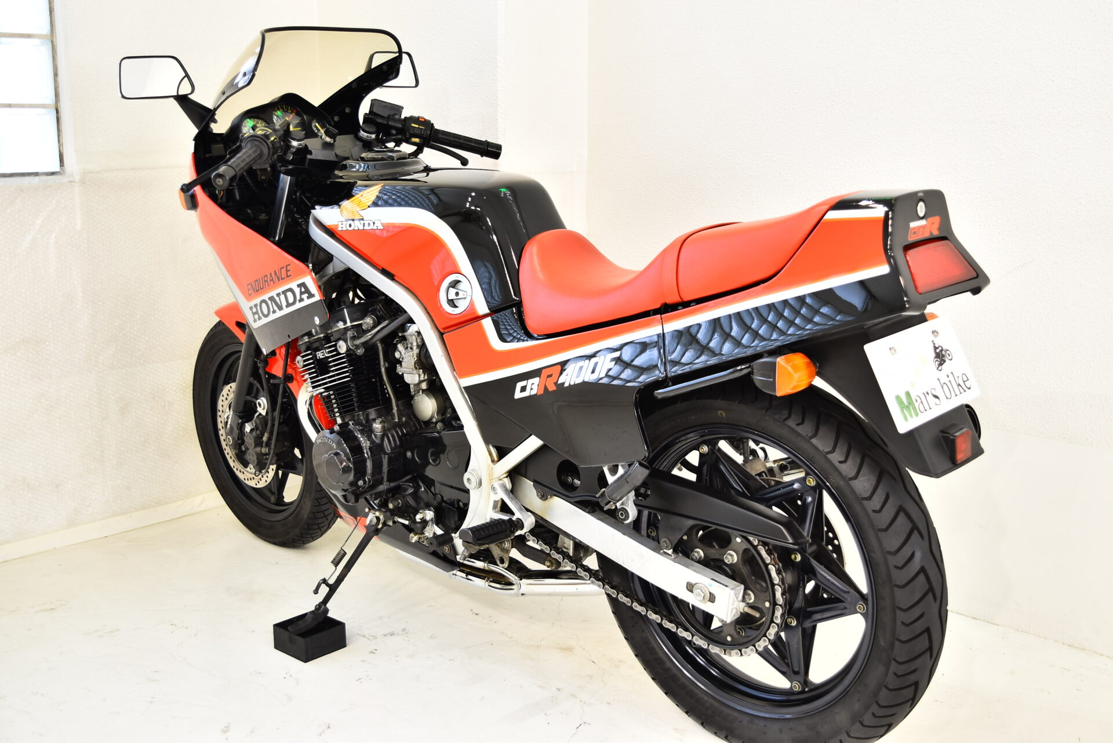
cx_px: 556
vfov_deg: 33.0
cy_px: 372
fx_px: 1252
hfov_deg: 47.9
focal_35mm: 40
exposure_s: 1/13
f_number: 4
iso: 100
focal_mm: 27
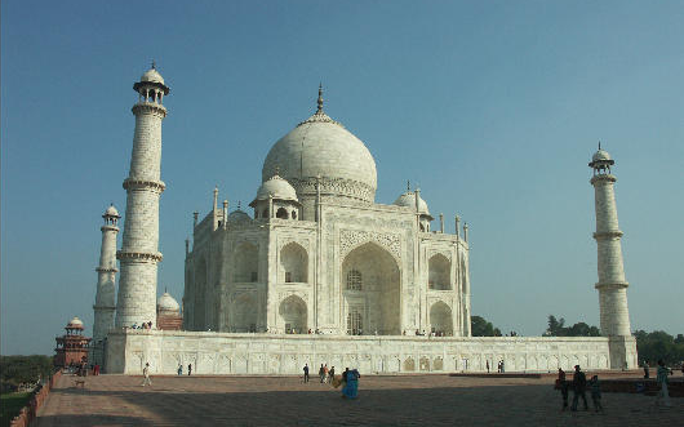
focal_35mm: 32
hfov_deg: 59.7
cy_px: 241
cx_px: 343
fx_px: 596
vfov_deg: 39.3
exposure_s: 1/640
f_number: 8
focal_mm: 7.72
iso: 100
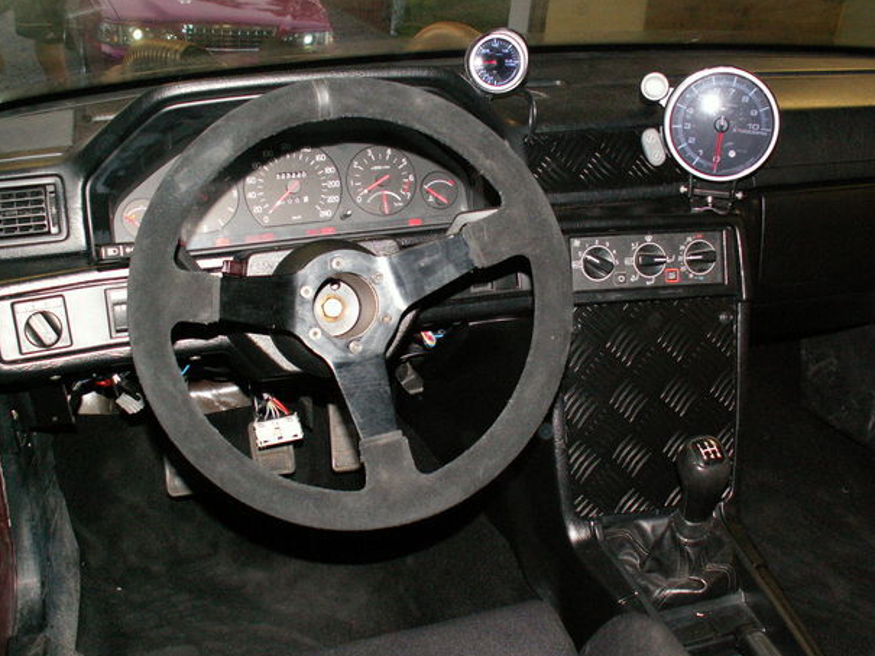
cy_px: 342
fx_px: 935
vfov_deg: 38.7
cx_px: 435
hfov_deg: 50.1
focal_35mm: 37
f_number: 2.8
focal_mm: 5.86
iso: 160
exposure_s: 1/40
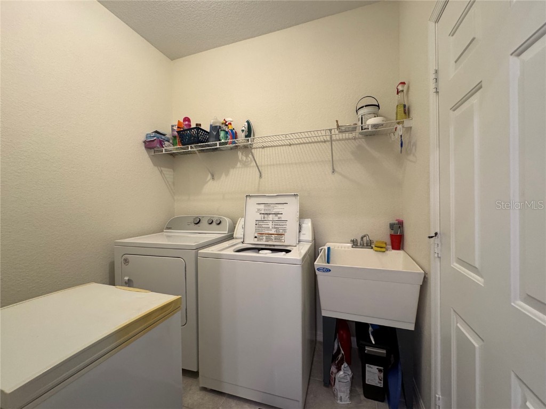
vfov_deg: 85.7
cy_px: 204
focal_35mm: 14
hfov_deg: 102.1
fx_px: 221
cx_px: 273
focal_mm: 2.22
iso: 250
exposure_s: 1/60
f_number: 2.2
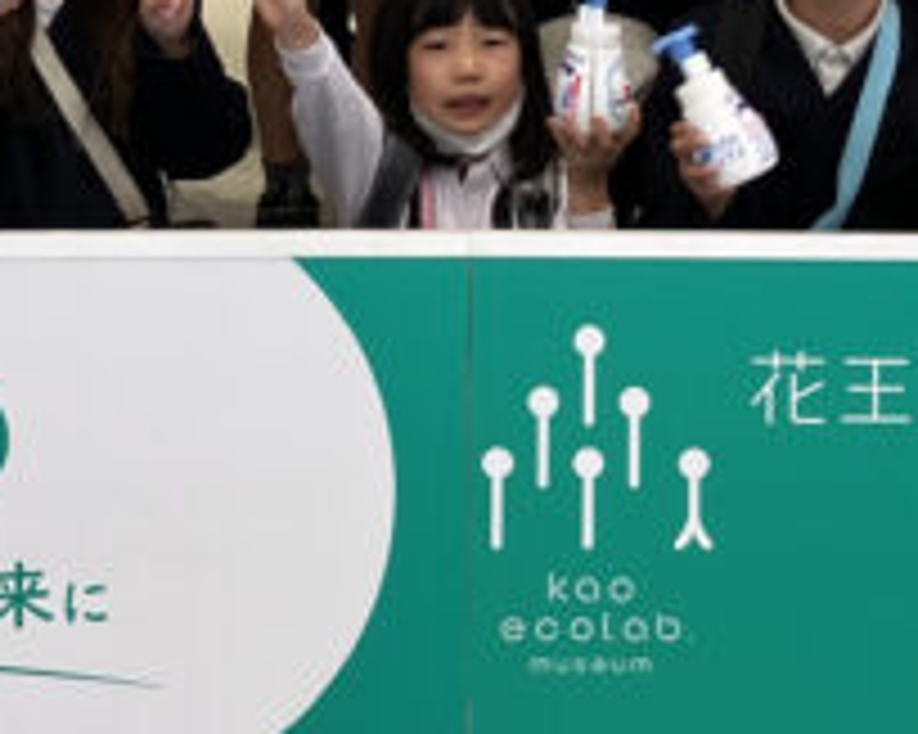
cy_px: -331
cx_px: 374
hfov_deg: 17.5
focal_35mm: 110
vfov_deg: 13.3
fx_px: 2987
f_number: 1.8
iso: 80
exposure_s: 1/106
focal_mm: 3.99
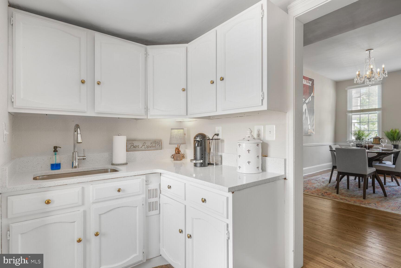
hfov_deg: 86.9
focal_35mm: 19
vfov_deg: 64.6
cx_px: 200
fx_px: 212
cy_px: 134
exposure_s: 1/6
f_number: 8
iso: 200
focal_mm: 19
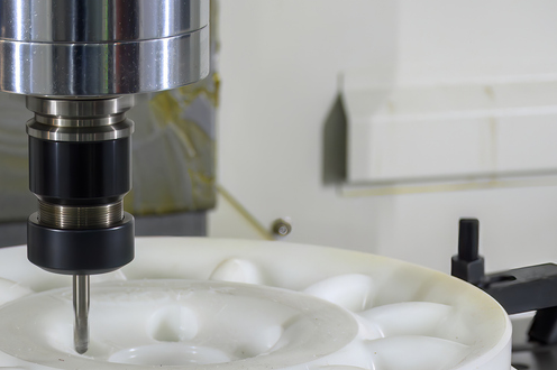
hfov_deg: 11.3
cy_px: 218
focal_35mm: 182
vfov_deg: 7.5
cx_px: 206
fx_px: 2810
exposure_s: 1/200
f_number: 5
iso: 1000
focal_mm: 83
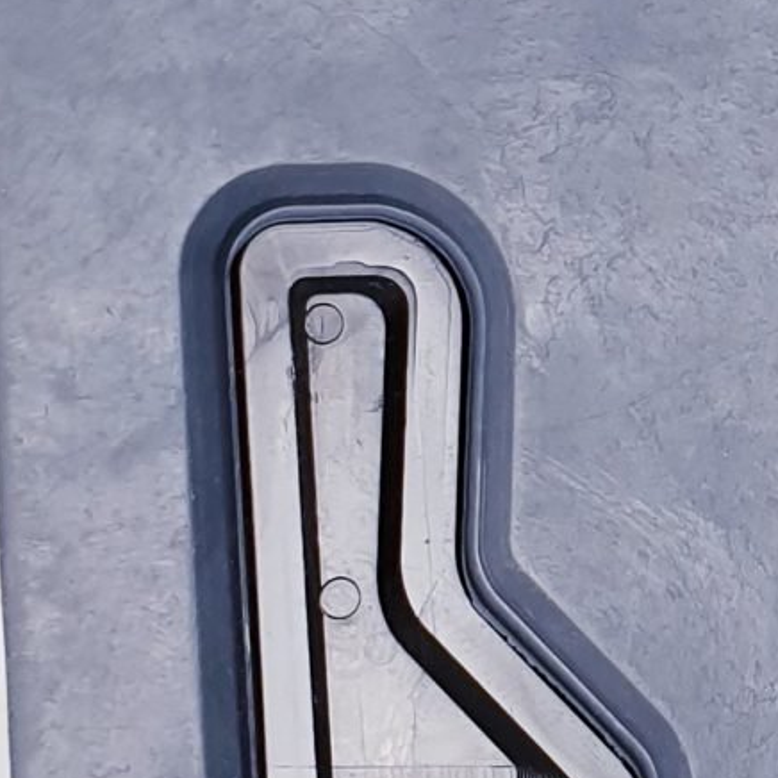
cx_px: 992
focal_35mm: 135
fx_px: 3433
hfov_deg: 12.6
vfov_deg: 12.9
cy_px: 175
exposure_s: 1/100
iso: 50
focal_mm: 4.3
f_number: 2.4
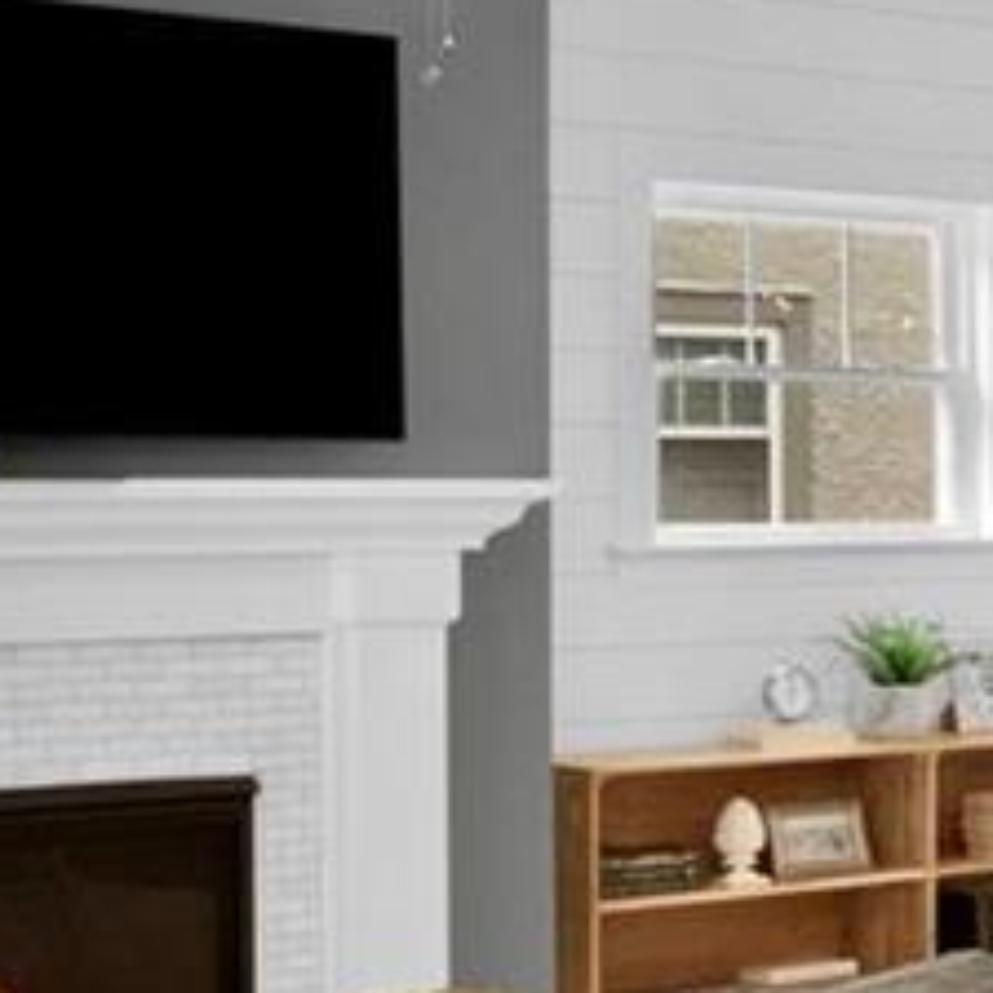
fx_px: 3148
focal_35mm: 97
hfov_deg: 12.5
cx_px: 2607
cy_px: 598
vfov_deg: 17.9
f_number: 8
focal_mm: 8
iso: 400
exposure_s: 1/6
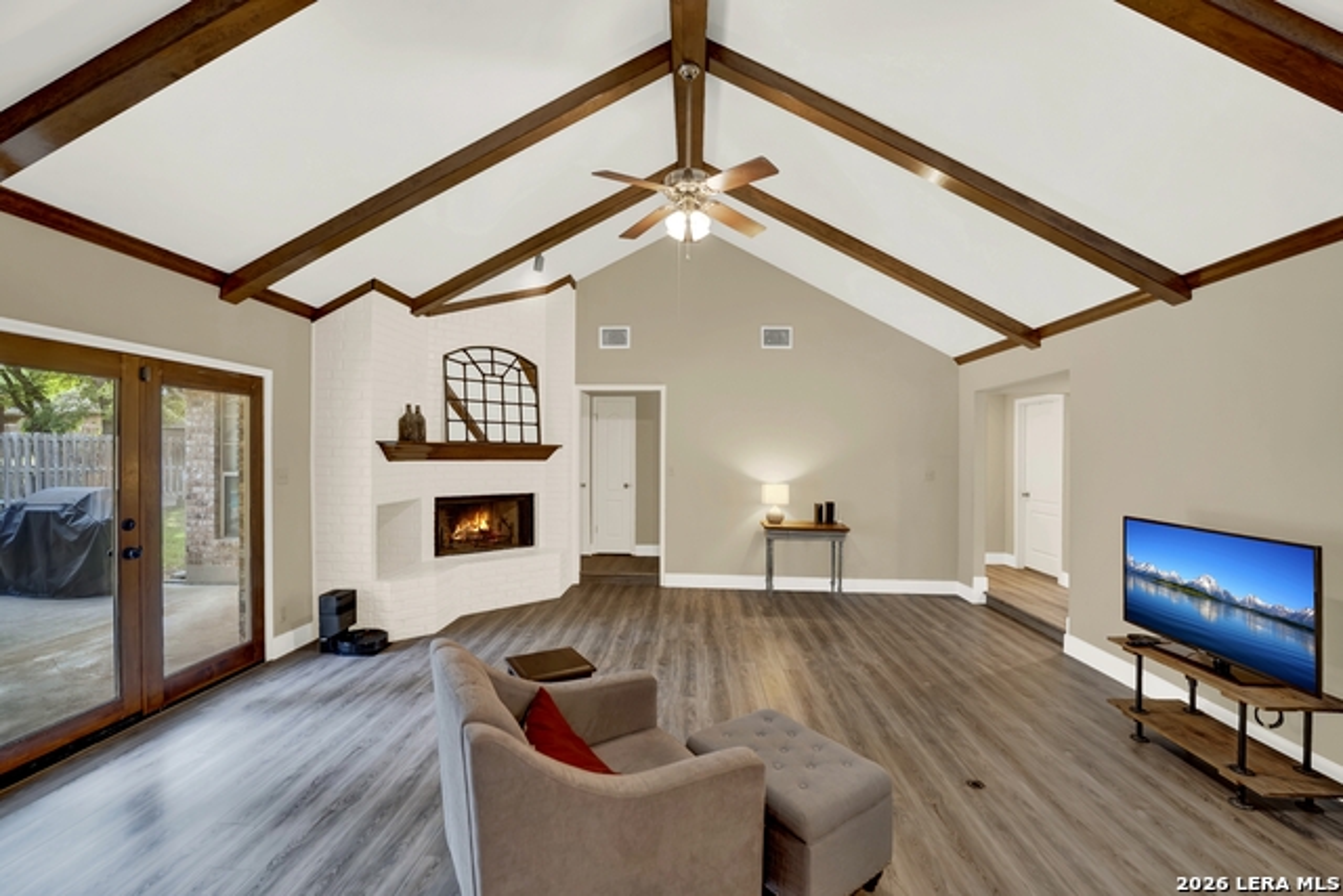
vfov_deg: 81.2
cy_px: 448
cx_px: 672
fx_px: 522
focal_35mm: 14
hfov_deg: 104.2
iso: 250
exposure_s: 1/10
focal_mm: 14
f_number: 2.8
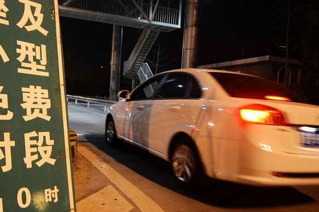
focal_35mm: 35
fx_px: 310
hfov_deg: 54.3
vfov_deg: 37.7
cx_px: 140
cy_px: 125
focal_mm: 17
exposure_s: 1/50
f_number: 2.8
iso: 1600
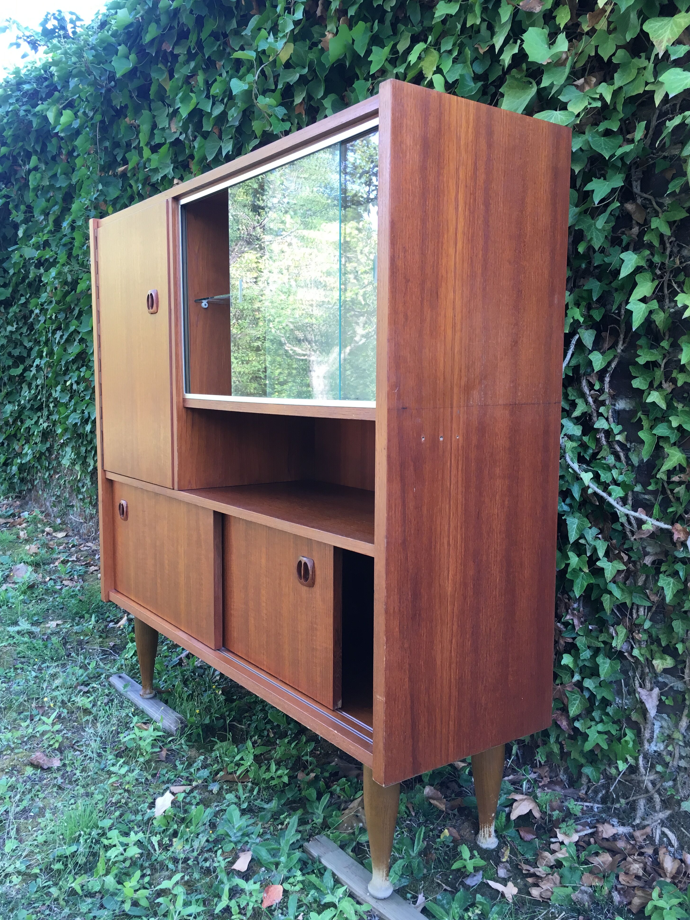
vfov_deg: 60.0
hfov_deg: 46.8
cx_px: 350
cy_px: 463
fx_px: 797
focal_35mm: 30
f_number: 2.2
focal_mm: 4.15
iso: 25
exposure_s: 1/33
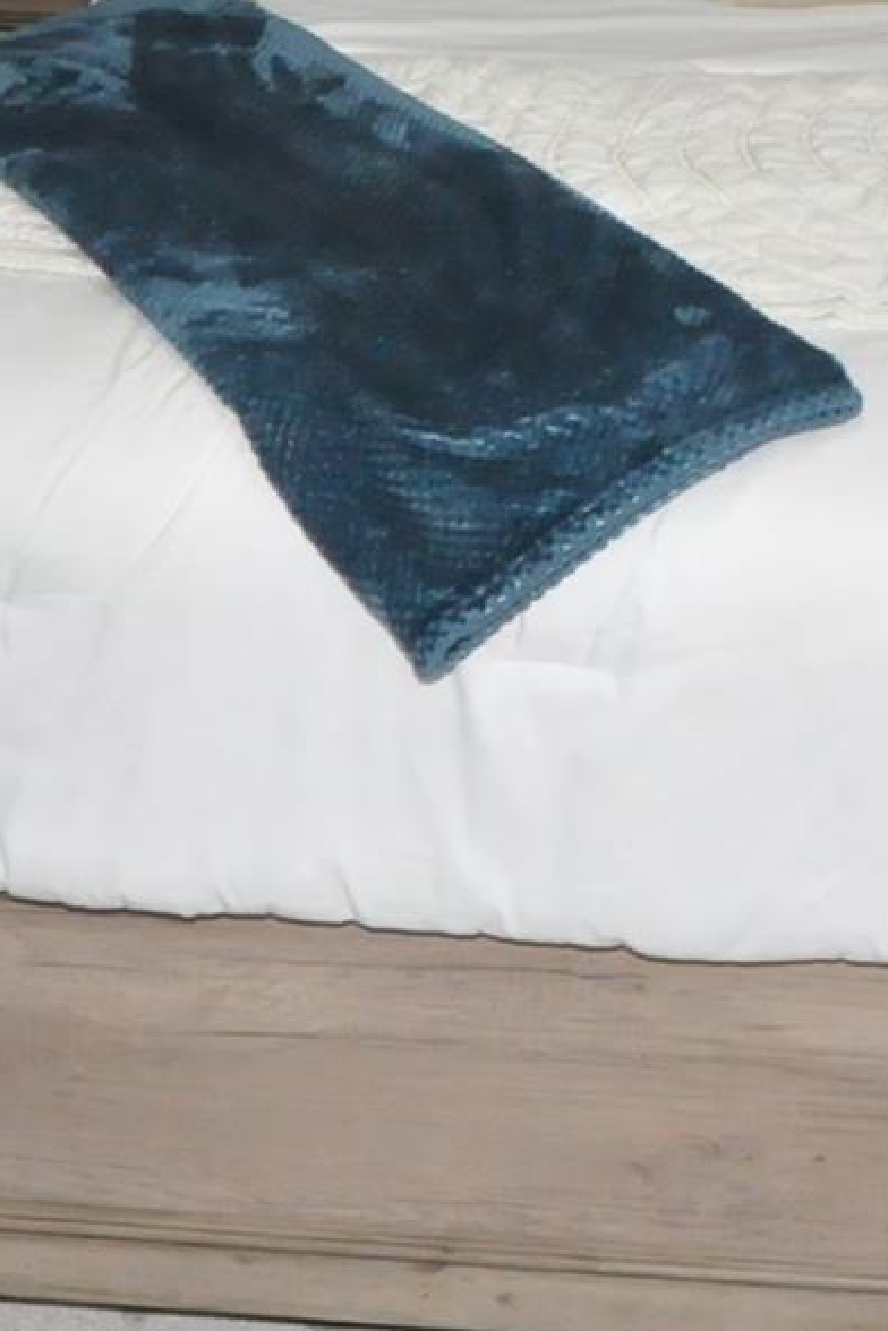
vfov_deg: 25.4
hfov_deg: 17.7
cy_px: -192
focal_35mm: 73
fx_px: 2701
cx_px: 1085
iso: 2500
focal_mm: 14
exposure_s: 1/60
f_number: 8
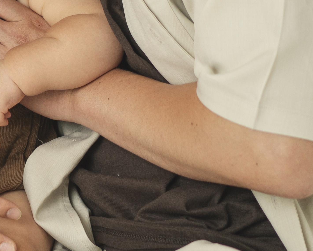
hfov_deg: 8.8
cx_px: -106
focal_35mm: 217
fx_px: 2010
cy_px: -184
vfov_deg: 7.0
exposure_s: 1/250
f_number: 2.5
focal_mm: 55
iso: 250
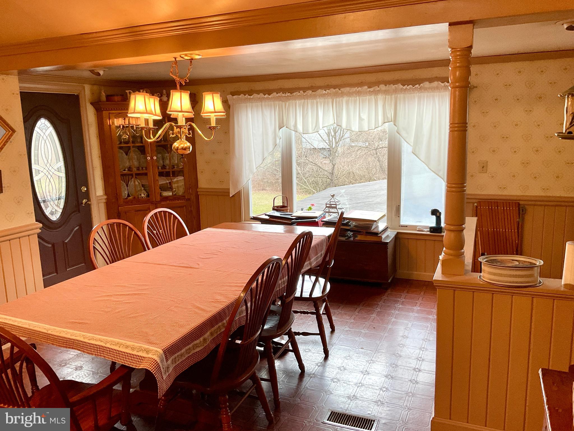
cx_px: 287
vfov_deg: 48.2
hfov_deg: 61.7
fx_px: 481
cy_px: 216
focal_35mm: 29
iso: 64
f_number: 1.8
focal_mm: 3
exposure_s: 1/60
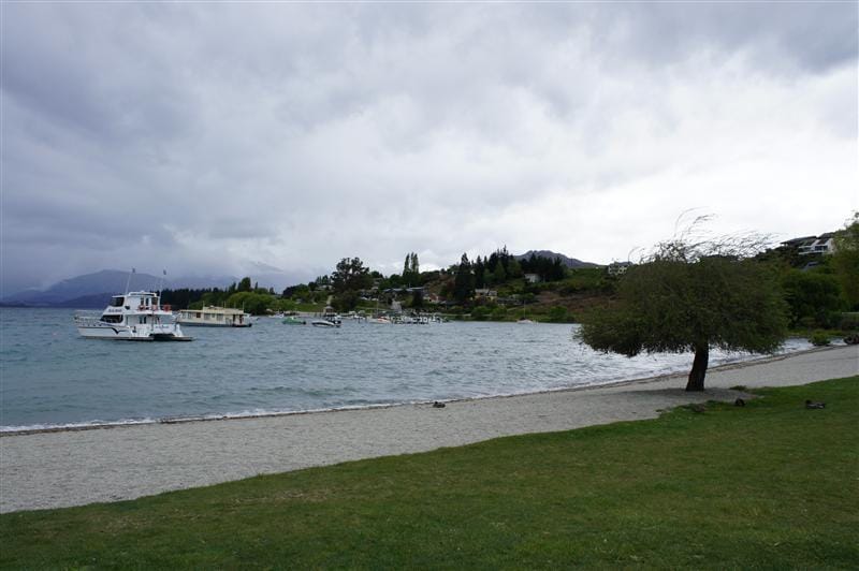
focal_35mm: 31
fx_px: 739
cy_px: 286
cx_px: 430
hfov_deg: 60.3
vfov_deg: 42.3
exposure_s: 1/125
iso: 200
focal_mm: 21
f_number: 11
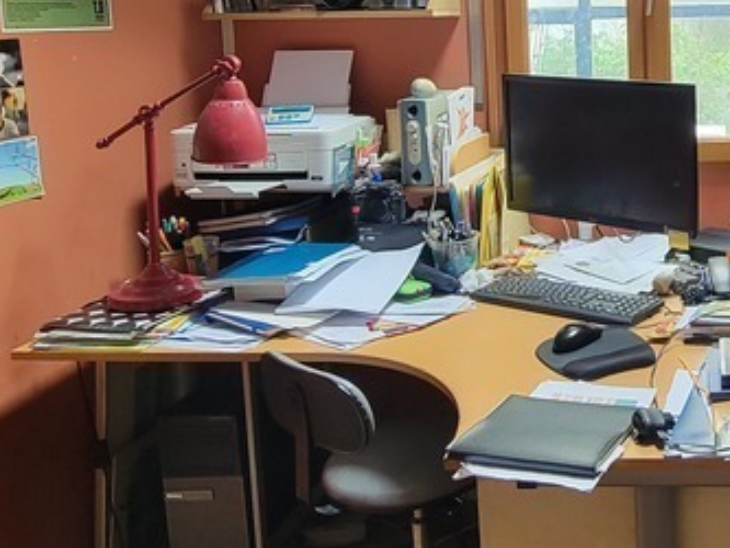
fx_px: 844
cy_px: 99
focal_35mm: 40
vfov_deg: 34.7
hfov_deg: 40.3
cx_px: 750
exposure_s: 1/60
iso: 250
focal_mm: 2.2
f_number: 2.2
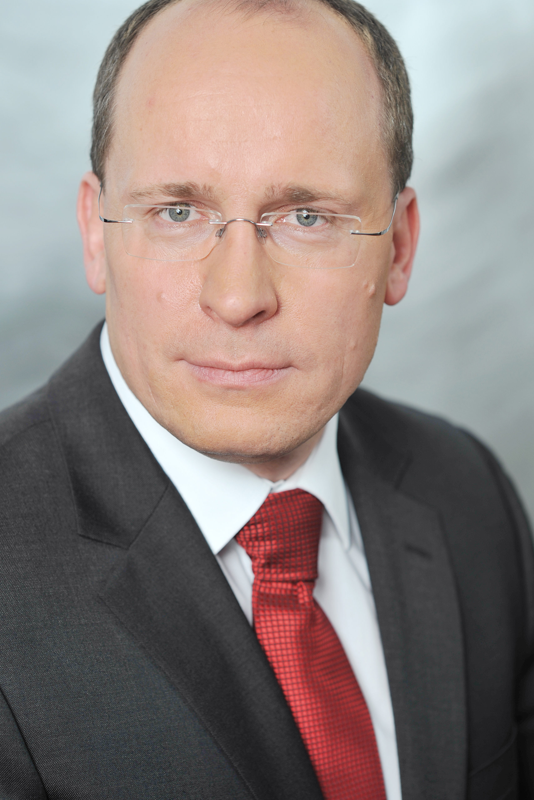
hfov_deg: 14.6
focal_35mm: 94
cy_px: 377
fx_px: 2091
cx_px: 274
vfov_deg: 21.7
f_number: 3.5
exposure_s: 1/100
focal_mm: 85
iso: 100
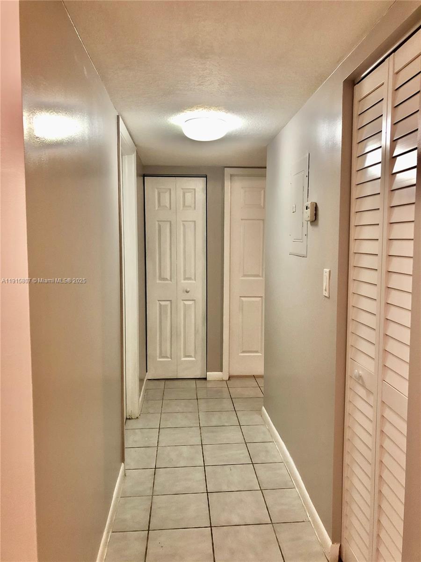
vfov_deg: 63.4
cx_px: 210
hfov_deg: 49.7
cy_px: 281
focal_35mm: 28
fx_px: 454
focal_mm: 3.99
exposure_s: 1/15
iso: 50
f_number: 1.8
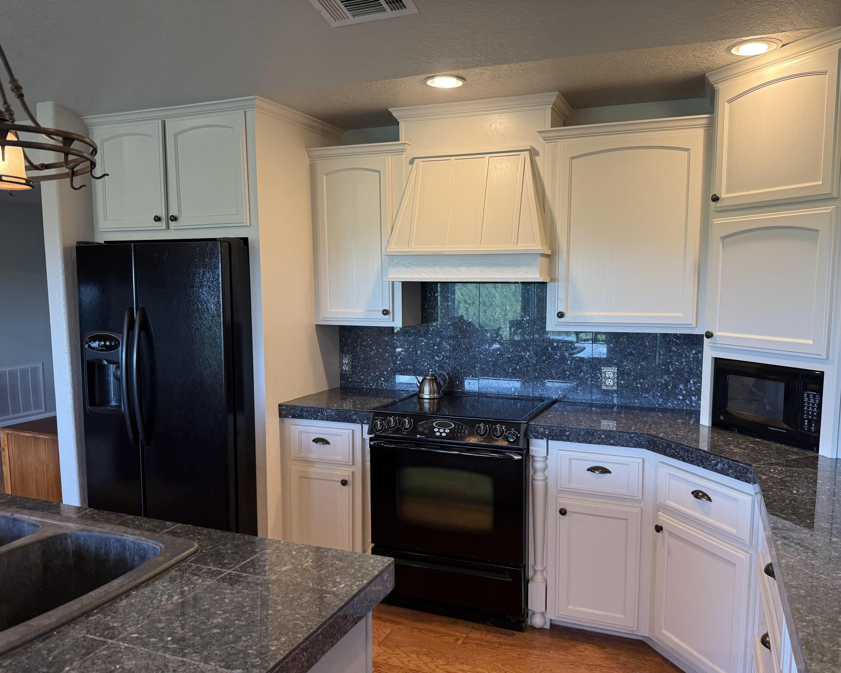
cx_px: 455
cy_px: 349
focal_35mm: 26
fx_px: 647
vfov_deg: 54.9
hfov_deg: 65.9
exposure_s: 1/120
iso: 125
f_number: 1.78
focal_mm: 6.76
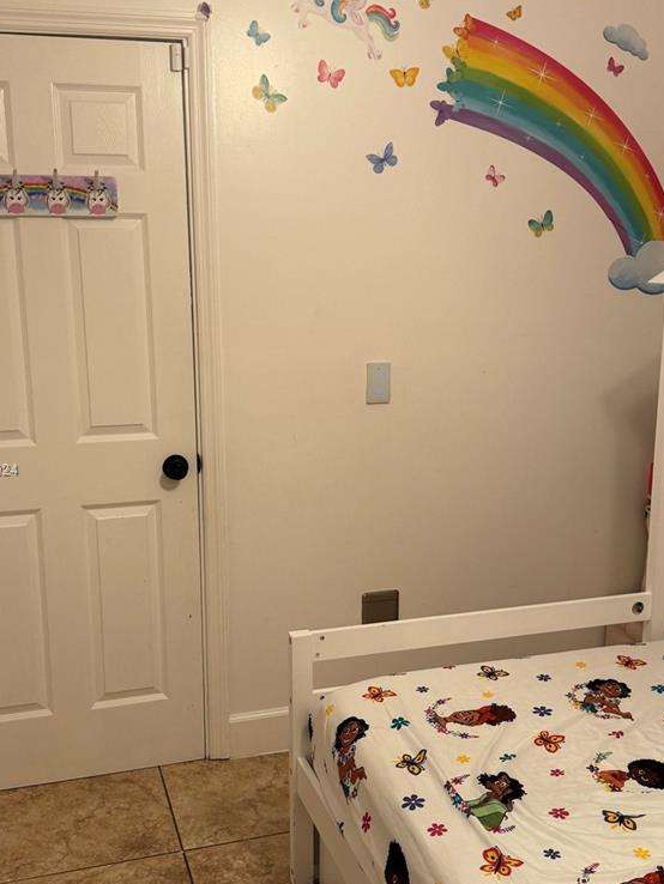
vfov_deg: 47.8
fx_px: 997
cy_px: 471
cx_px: 338
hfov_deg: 36.8
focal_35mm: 39
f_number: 1.78
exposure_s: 1/60
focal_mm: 6.86
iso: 125
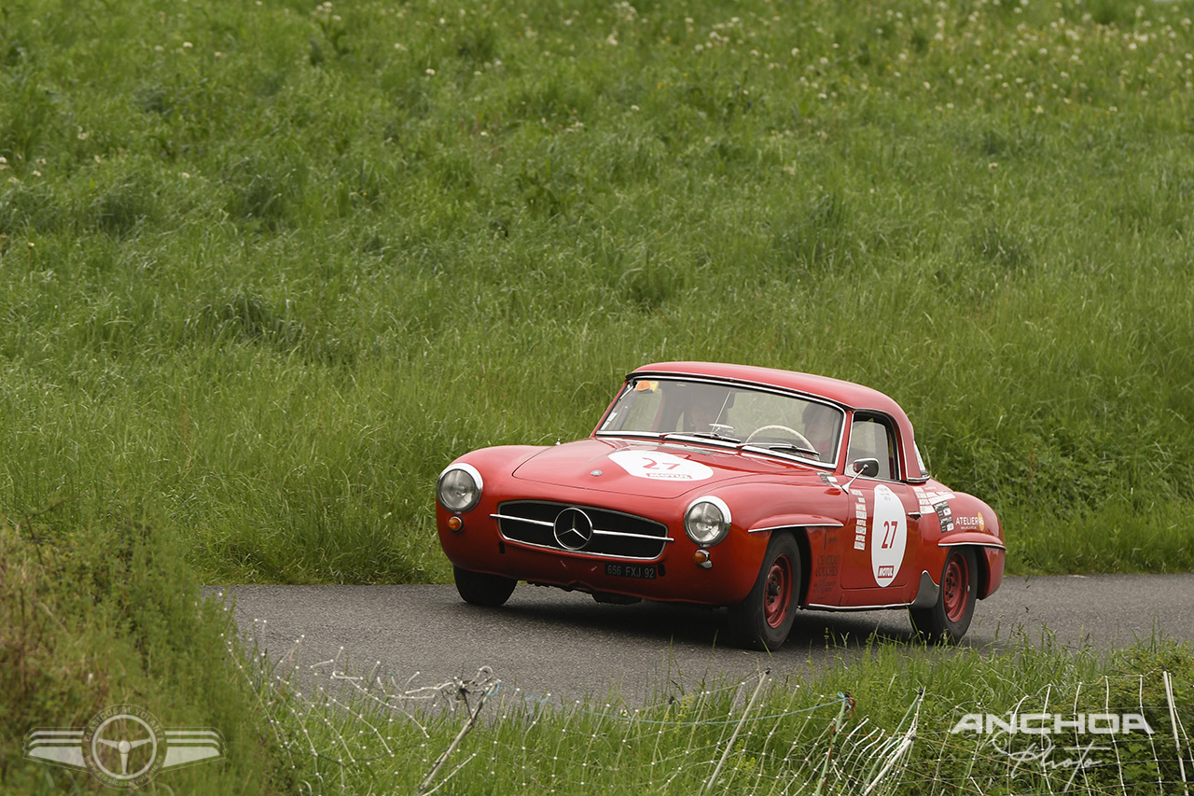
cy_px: 398
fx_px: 9948
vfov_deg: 4.6
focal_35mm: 300
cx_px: 597
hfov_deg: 6.9
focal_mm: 200
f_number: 4.5
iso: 320
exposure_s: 1/800
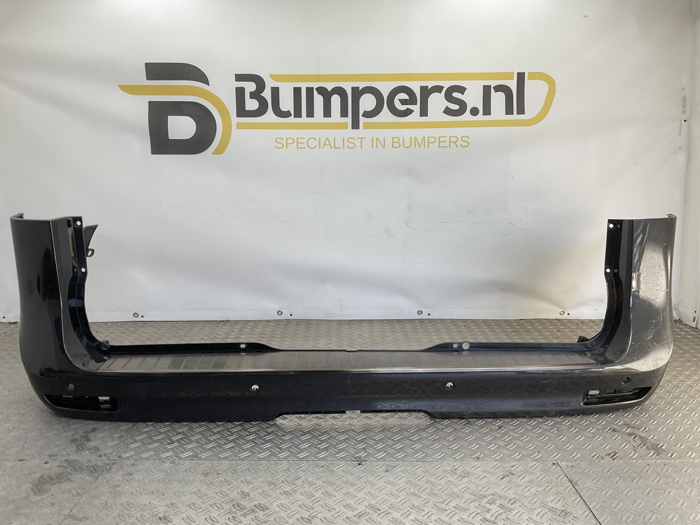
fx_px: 586
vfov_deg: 48.2
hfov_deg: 61.7
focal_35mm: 29
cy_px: 262
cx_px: 350
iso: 16
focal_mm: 3
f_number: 1.8
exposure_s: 1/142
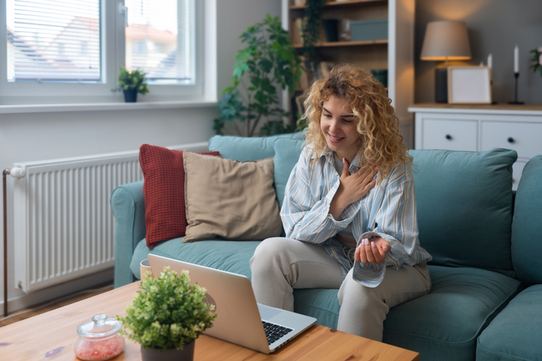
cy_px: 180
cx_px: 271
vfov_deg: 36.2
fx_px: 553
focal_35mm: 37
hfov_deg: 52.2
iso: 50
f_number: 2.8
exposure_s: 1/125
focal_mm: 36.7
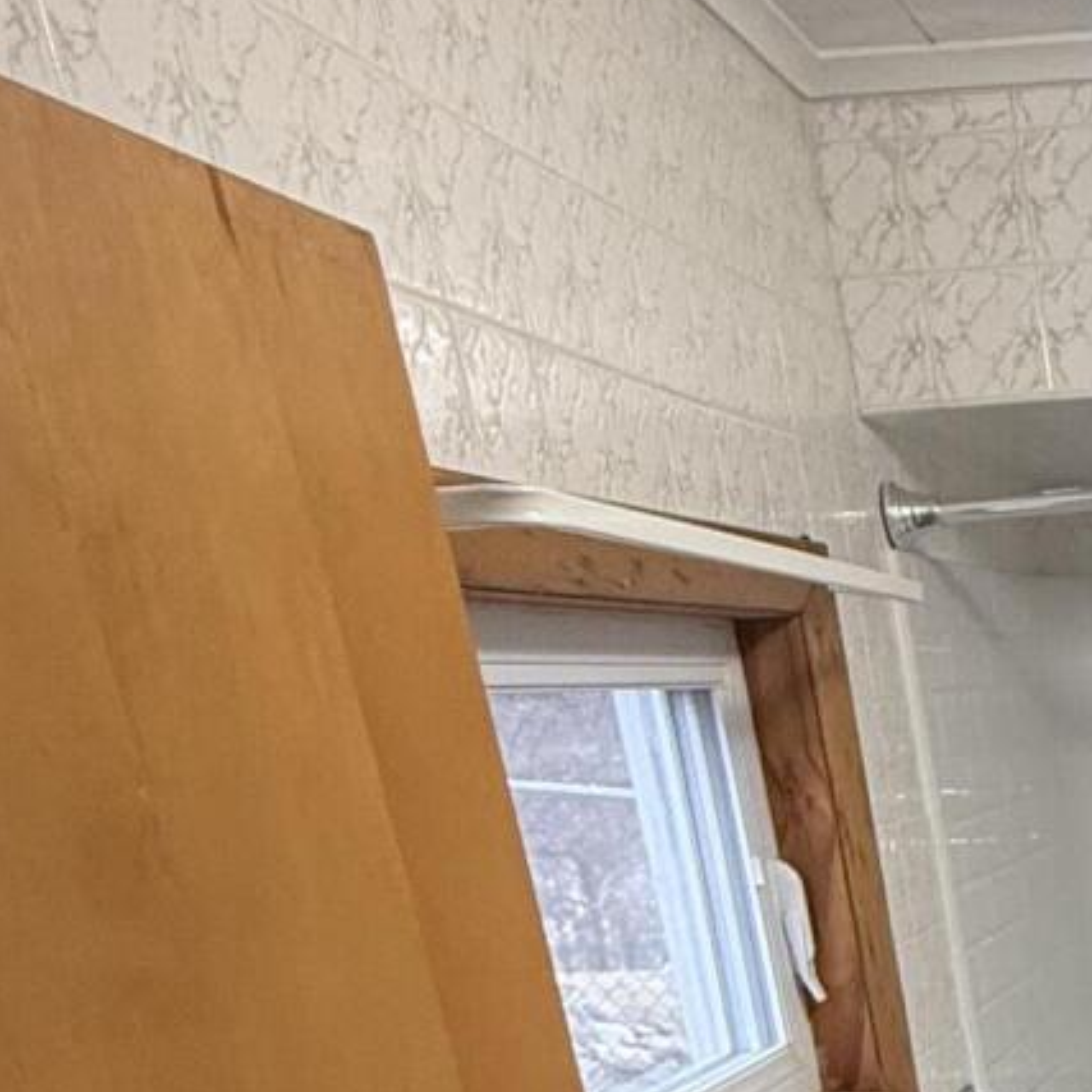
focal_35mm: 58
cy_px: 1453
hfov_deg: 24.1
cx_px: 1580
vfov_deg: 25.2
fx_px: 2070
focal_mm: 2.22
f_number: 2.2
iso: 250
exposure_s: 1/120
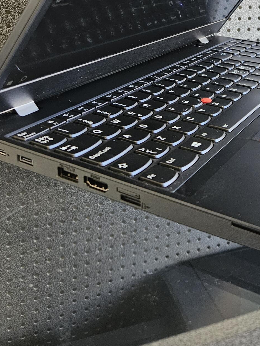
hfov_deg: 30.6
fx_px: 471
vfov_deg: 36.7
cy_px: 9
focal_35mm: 47
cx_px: 179
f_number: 1.8
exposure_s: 1/100
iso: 400
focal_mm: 5.4
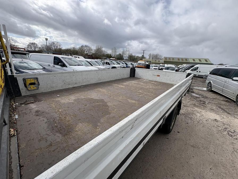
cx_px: 119
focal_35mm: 14
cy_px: 90
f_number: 2.2
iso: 50
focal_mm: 2.22
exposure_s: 1/1395
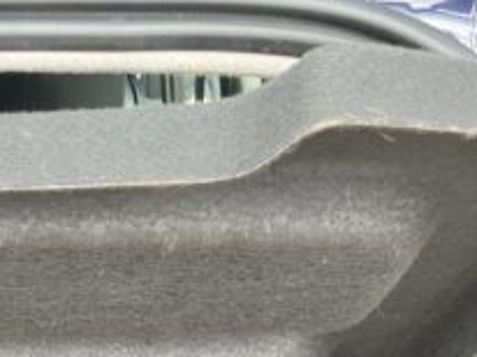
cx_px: -190
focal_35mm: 101
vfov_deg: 13.0
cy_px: 682
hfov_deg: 17.9
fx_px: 1390
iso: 64
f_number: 1.6
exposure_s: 1/123
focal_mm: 5.1
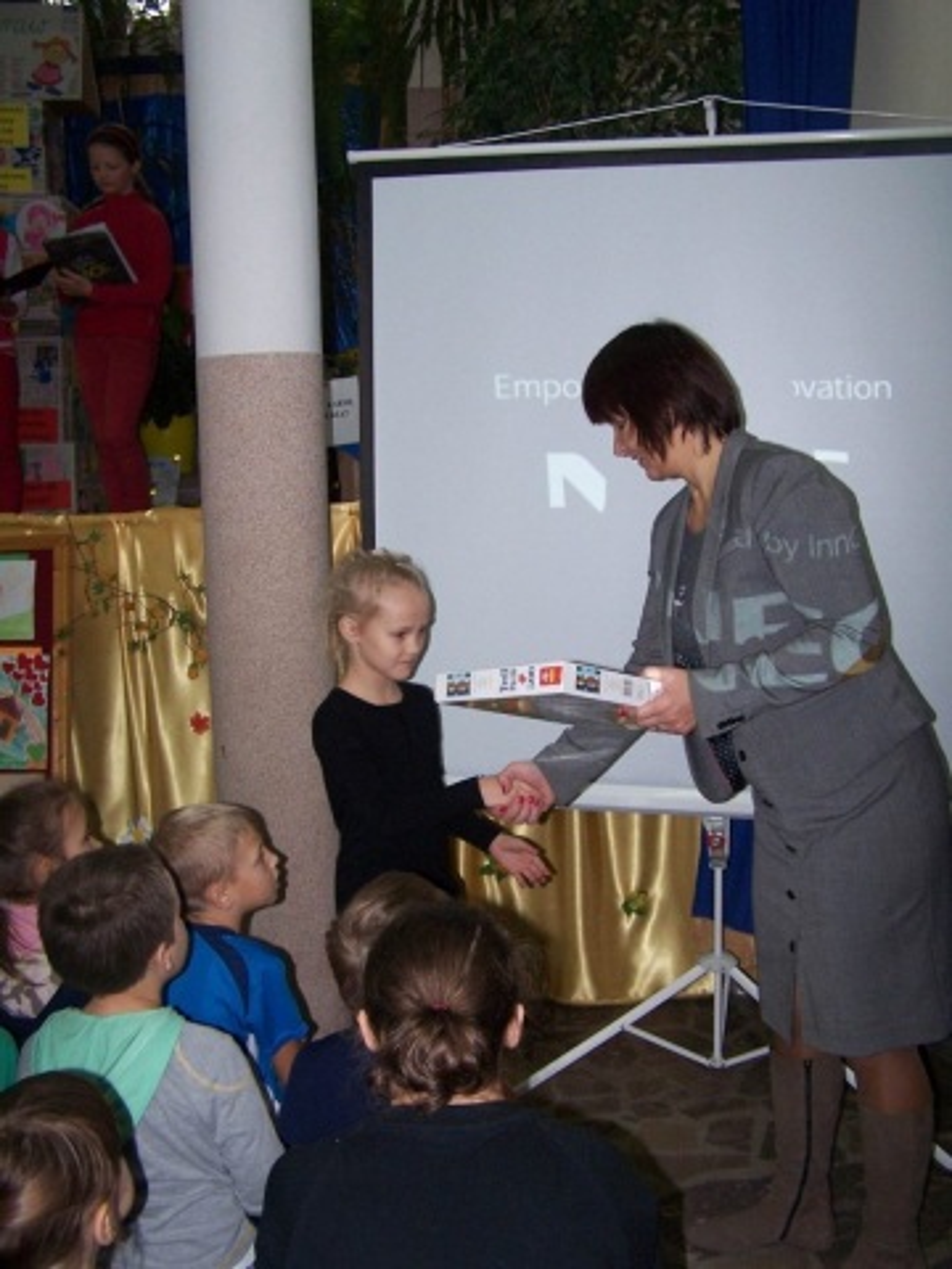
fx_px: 1393
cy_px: 634
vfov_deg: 49.0
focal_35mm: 38
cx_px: 476
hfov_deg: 37.7
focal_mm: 6.3
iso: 140
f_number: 2.8
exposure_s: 1/60
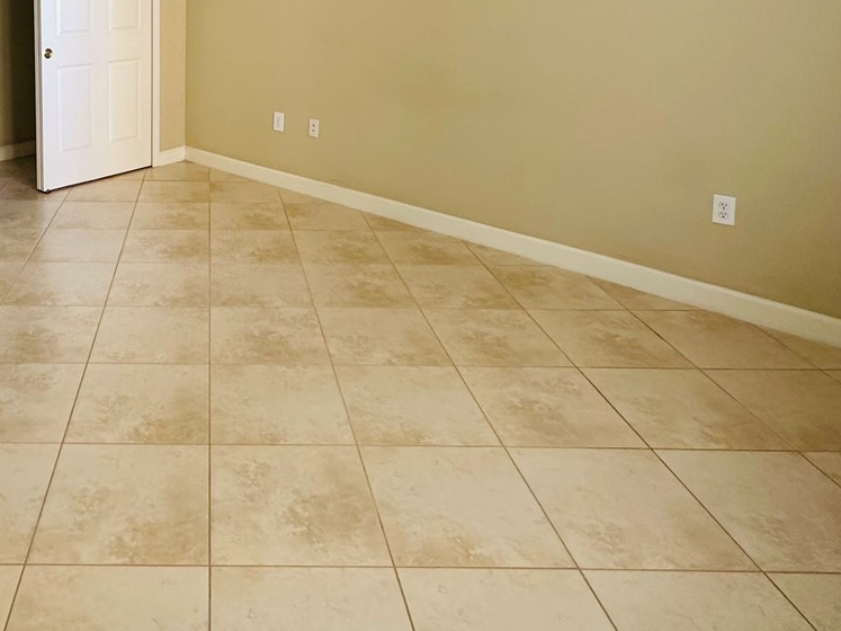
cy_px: 66
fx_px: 729
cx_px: 208
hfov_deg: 56.9
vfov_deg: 42.9
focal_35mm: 30
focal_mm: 2.22
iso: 160
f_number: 2.2
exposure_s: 1/60
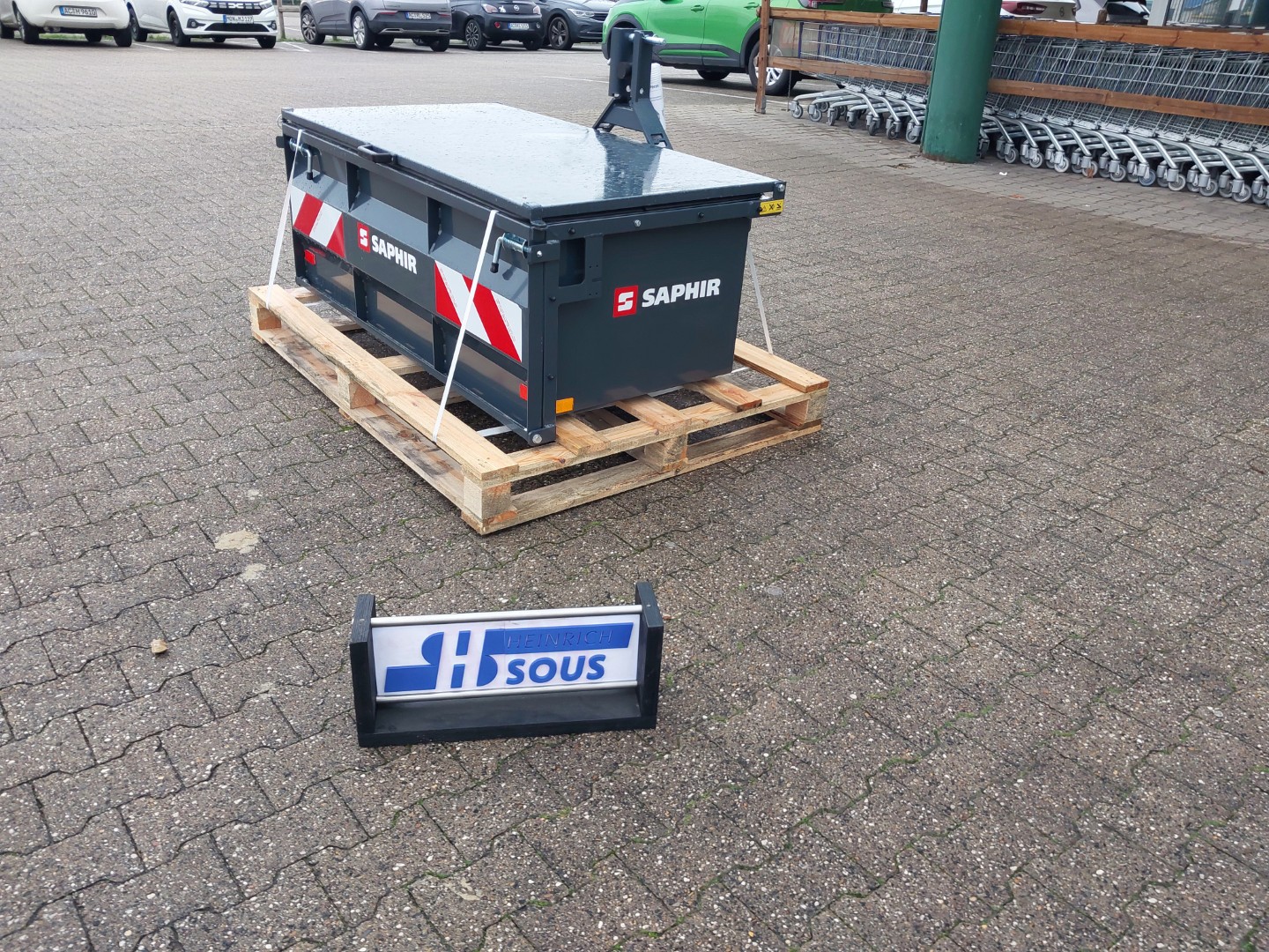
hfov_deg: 65.3
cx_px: 634
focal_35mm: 27
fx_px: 990
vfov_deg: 51.4
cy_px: 476
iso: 32
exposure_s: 1/50
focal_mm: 4
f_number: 1.8
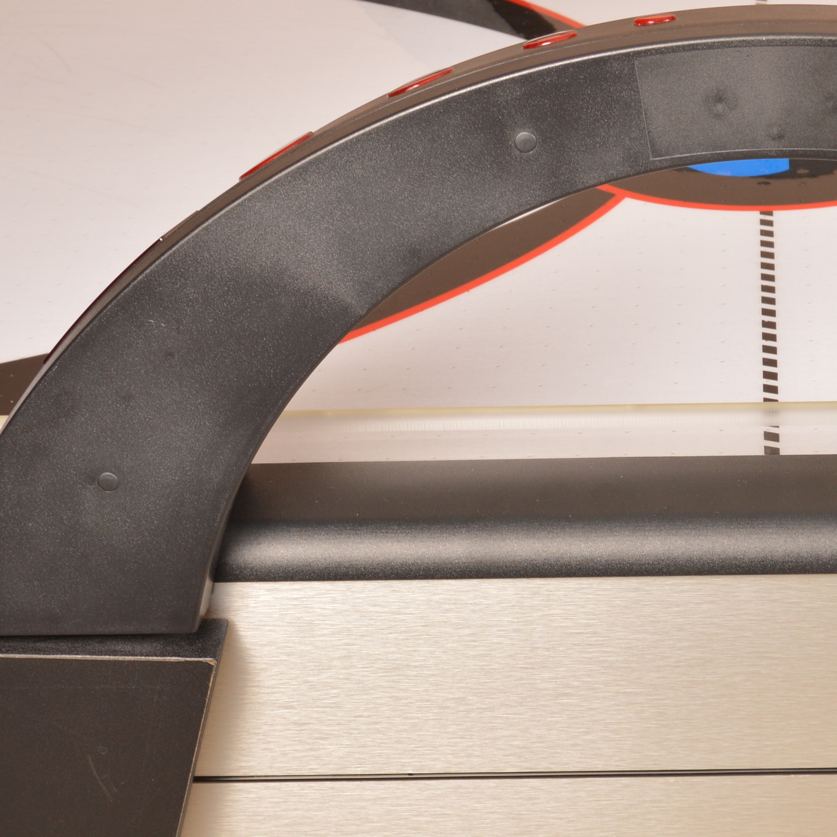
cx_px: 657
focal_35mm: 98
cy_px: 544
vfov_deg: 17.7
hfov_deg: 17.6
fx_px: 2681
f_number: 6.3
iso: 200
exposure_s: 1/160
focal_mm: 30
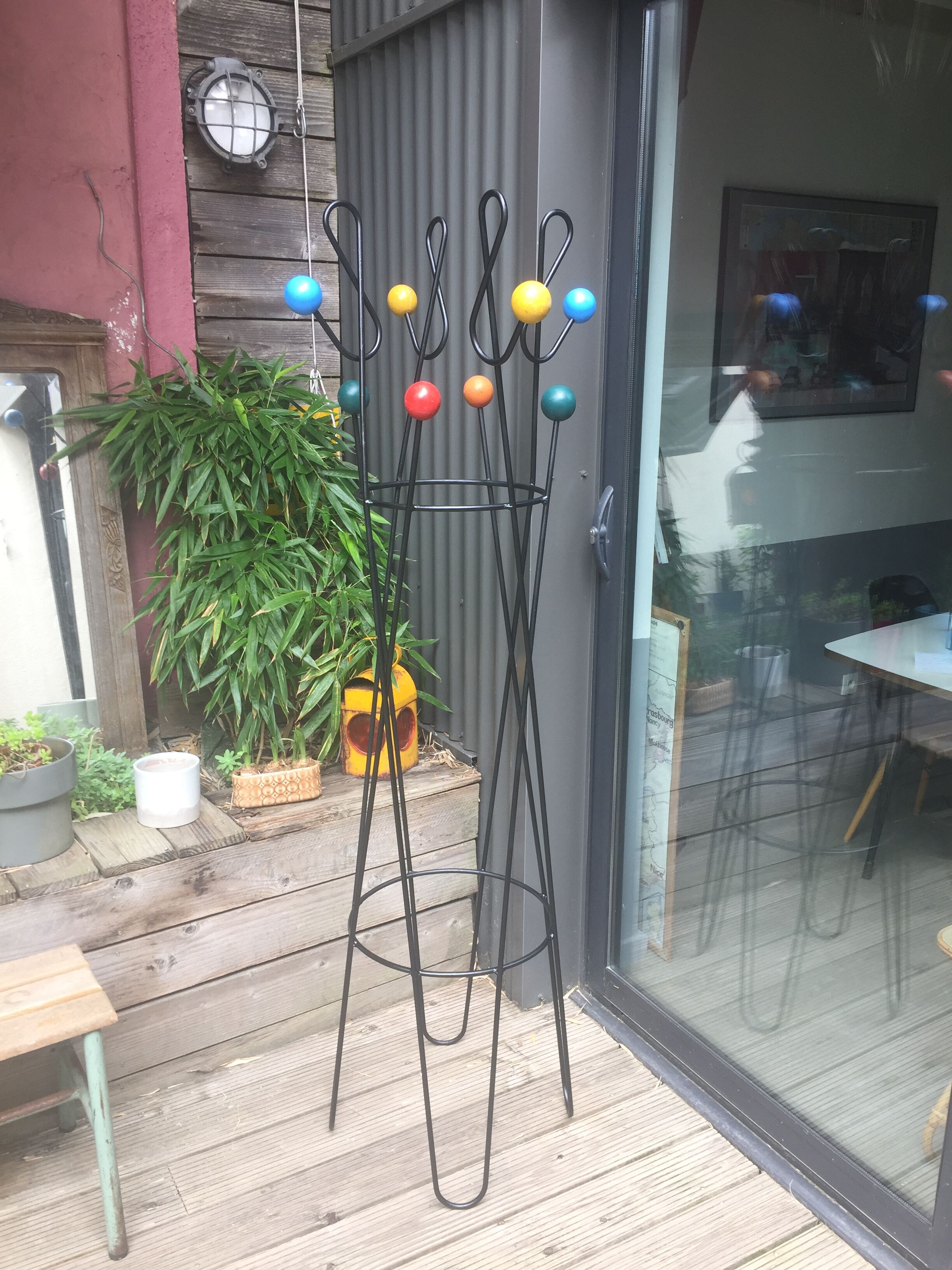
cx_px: 476
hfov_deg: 48.2
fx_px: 1063
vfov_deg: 61.7
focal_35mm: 29
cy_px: 635
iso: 32
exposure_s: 1/50
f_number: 2.2
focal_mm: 4.15
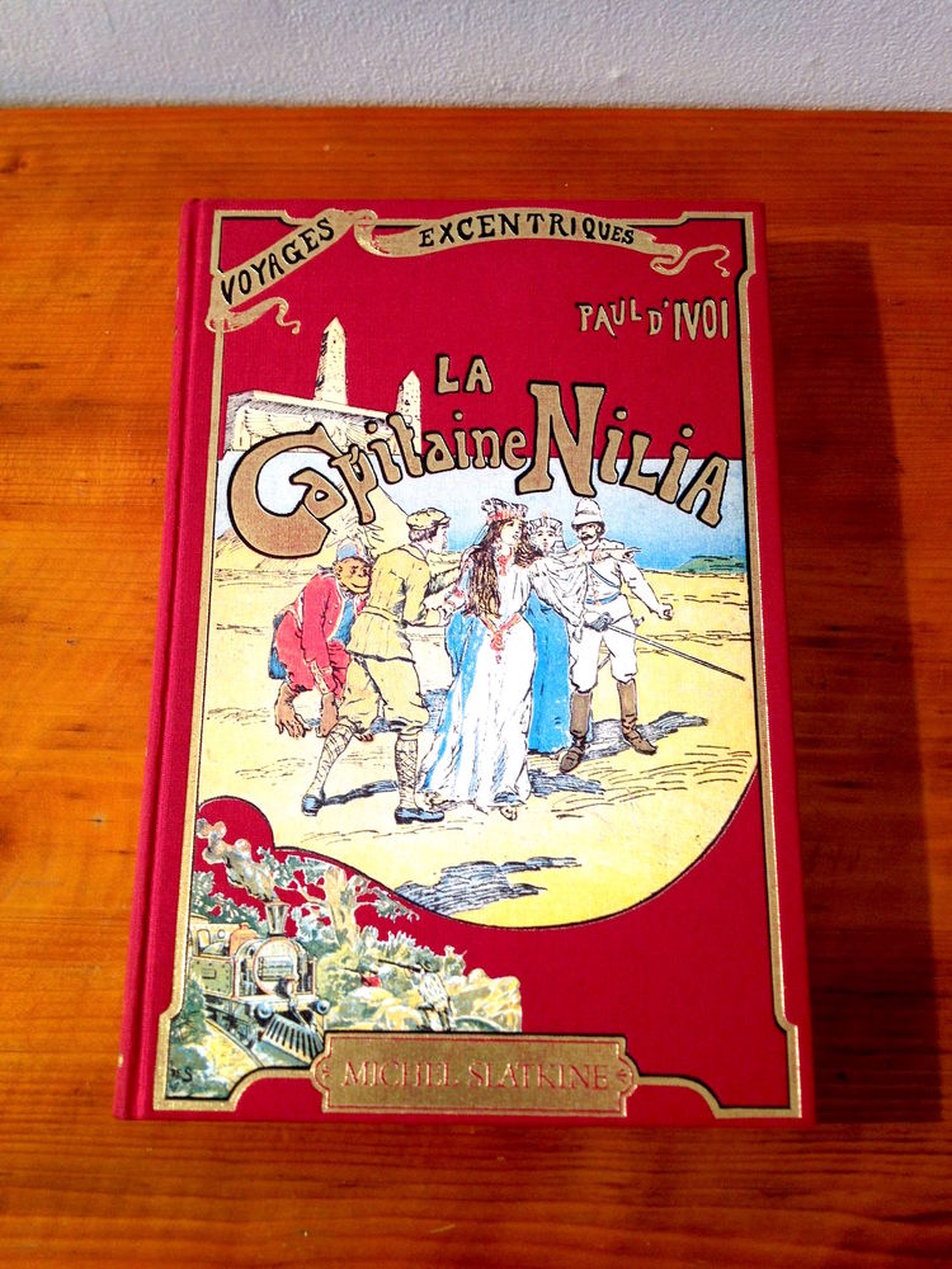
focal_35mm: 35
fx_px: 1283
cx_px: 476
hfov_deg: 40.7
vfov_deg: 52.6
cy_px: 634
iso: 64
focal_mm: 4.28
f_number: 2.4
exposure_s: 1/40
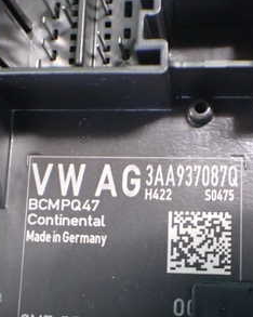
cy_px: 197
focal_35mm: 60
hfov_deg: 25.3
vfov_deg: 31.3
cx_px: 143
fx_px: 562
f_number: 2.3
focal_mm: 5.4
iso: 1250
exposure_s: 1/30
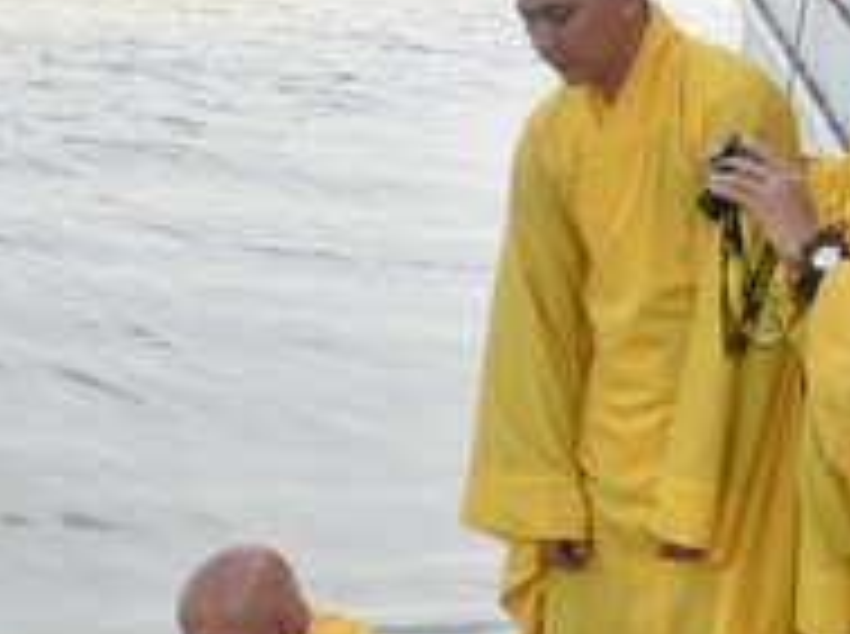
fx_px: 2843
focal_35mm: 116
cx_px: 265
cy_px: 949
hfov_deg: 17.0
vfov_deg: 12.1
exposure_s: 1/200
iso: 400
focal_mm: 35
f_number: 10
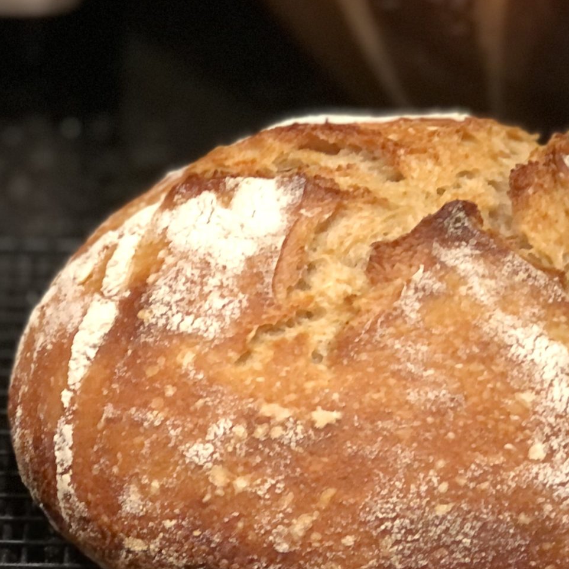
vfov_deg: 13.0
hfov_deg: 12.9
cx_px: 34
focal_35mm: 134
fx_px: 2492
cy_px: 347
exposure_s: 1/30
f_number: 2.8
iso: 250
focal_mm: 6.6
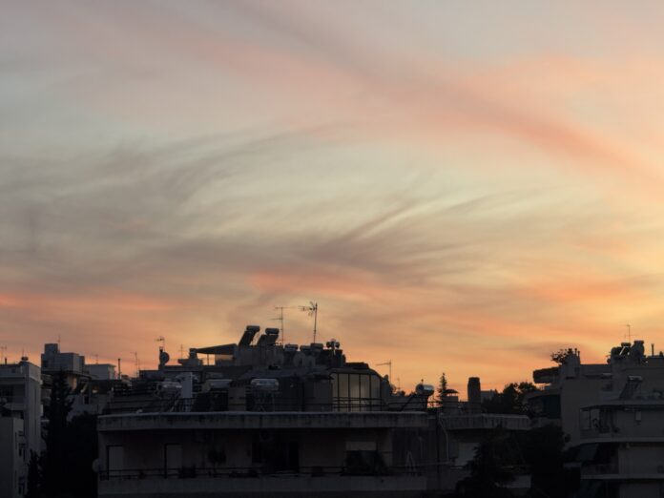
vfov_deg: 12.3
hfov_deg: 16.4
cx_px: 332
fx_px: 2302
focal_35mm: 120
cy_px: 249
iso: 64
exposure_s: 1/99
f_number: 2.8
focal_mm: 15.66
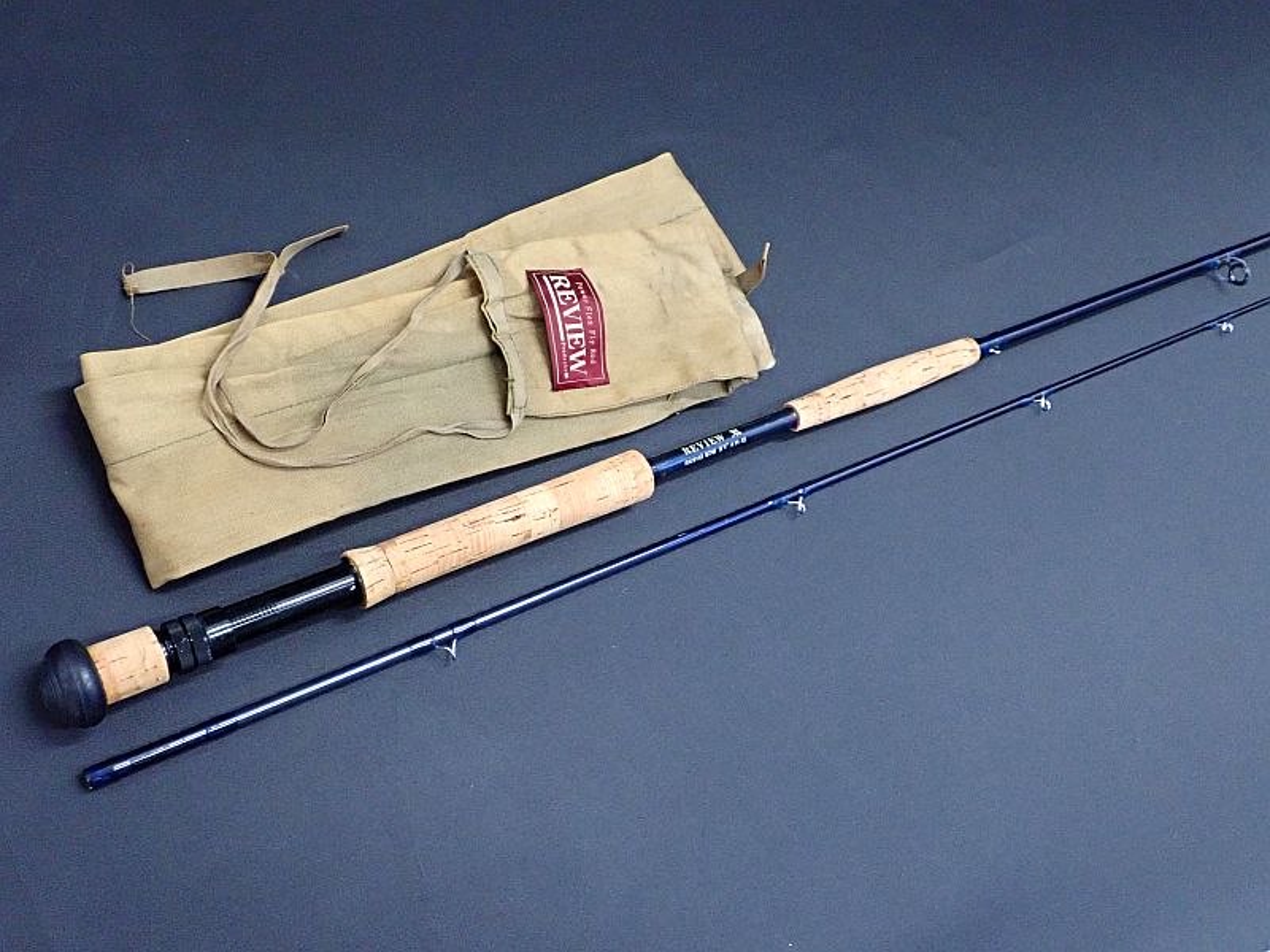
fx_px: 1174
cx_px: 635
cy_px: 476
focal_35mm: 32
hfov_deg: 56.8
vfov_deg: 44.2
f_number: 3.2
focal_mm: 5.87
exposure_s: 1/30
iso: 1000
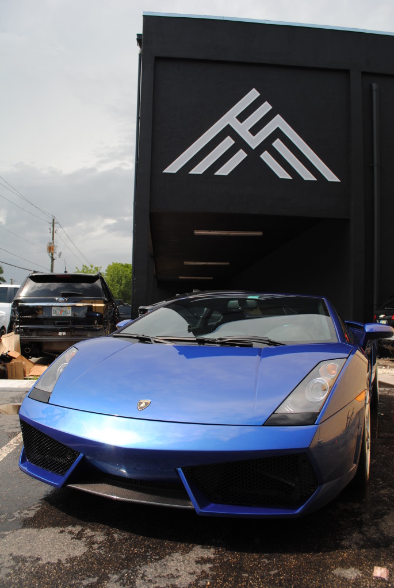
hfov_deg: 48.1
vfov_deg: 67.3
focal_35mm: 27
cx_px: 197
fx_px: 442
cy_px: 294
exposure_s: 1/200
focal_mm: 18
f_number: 7.1
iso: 100
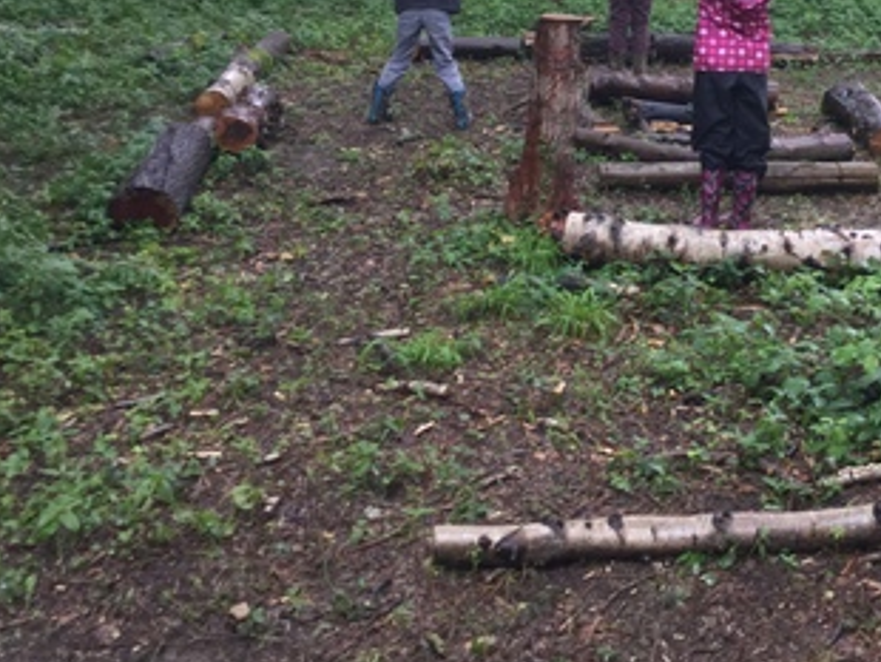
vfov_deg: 26.4
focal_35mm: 54
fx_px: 1375
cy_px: 107
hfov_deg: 35.0
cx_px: 625
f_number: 2.4
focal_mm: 3.3
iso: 50
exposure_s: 1/30
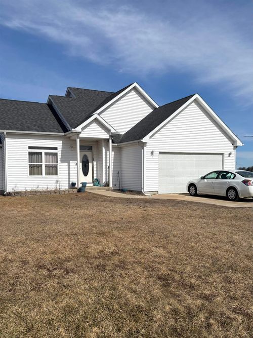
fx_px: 253
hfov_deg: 53.0
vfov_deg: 67.3
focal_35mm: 26
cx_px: 126
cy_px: 169
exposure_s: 1/7692
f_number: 1.6
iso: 50
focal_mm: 5.96
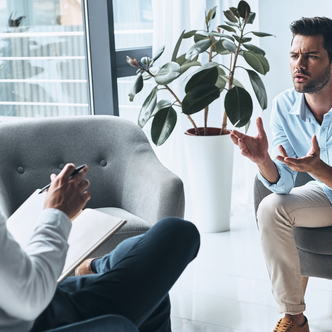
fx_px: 933
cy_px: 181
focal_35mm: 86
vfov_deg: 20.2
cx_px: 184
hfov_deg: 20.2
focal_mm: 50
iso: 400
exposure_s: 1/250
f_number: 3.5
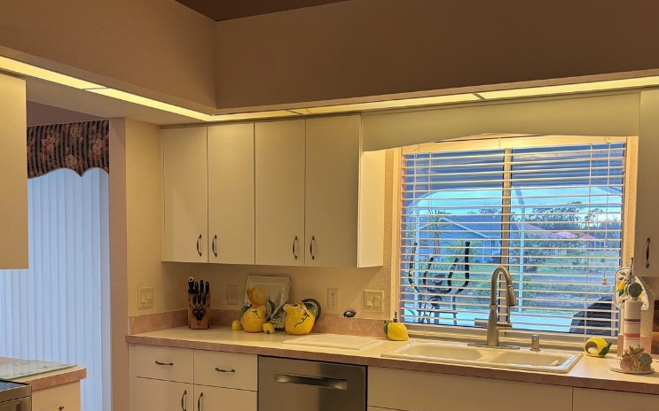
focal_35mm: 38
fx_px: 682
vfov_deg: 33.2
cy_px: 287
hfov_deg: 51.5
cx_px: 338
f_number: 1.6
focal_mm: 5.96
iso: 125
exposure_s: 1/120
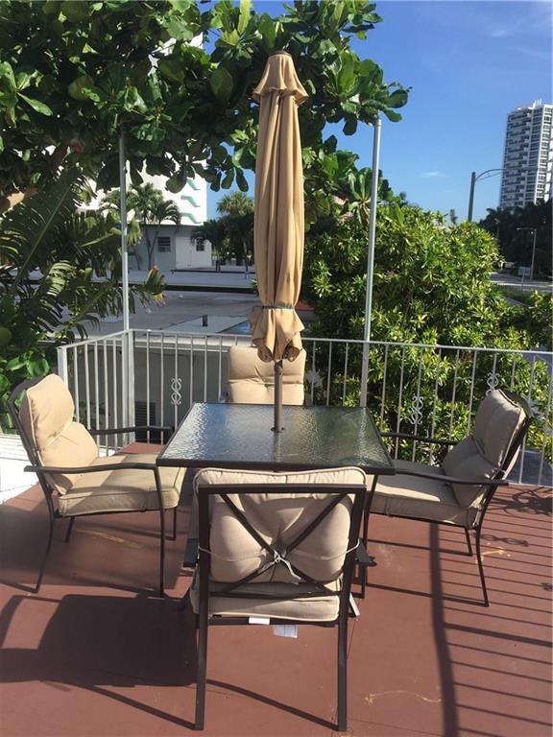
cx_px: 276
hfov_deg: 48.2
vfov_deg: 61.7
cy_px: 368
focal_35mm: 29
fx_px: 618
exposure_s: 1/1130
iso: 32
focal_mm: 4.15
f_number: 2.2
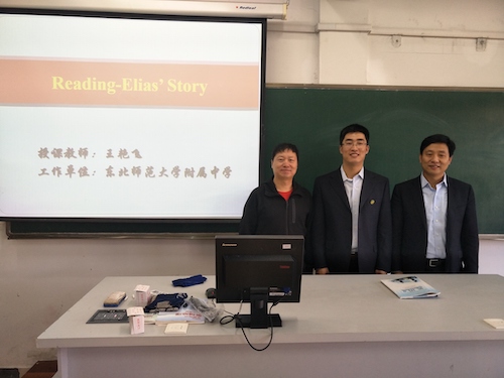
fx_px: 320
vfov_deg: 61.1
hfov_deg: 76.4
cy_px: 189
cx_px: 252
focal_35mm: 22
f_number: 2
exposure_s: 1/50
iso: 113
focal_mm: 3.79
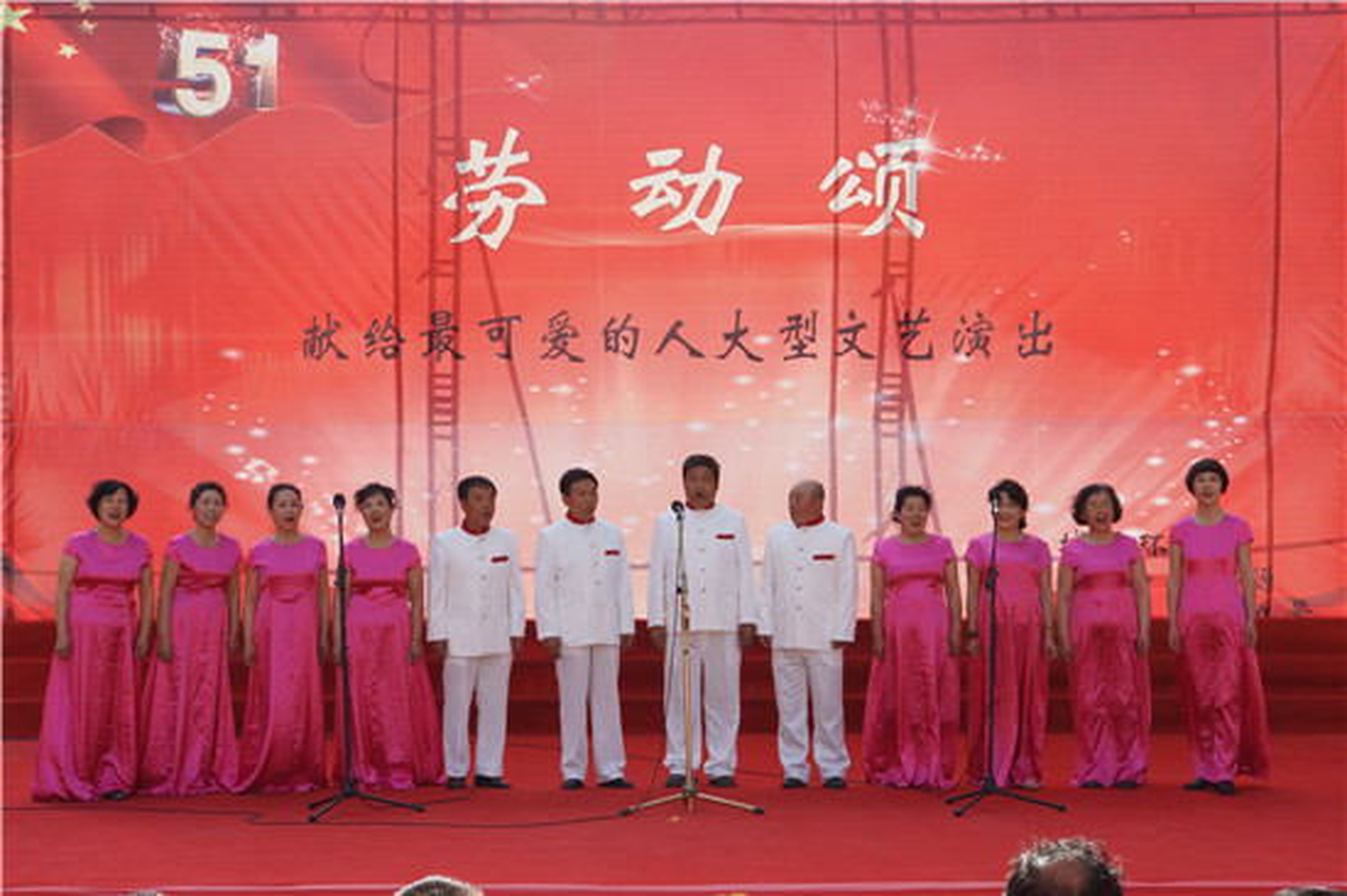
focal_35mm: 63
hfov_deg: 31.9
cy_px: 448
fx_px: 2356
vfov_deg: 21.5
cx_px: 674
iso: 800
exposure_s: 1/640
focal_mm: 42
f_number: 8
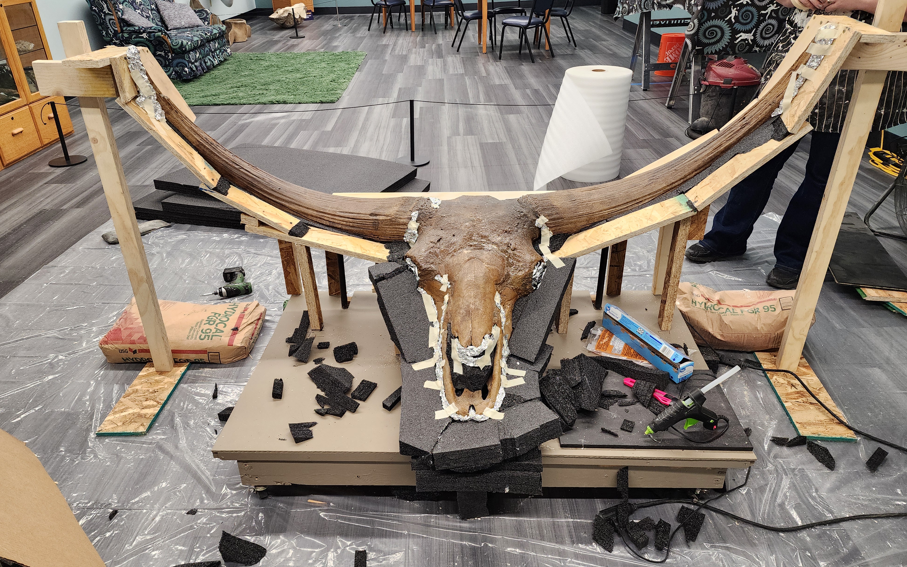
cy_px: 260
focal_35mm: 25
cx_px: 447
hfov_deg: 72.5
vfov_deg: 49.2
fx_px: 618
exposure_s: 1/180
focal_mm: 6.4
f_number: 1.8
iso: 200
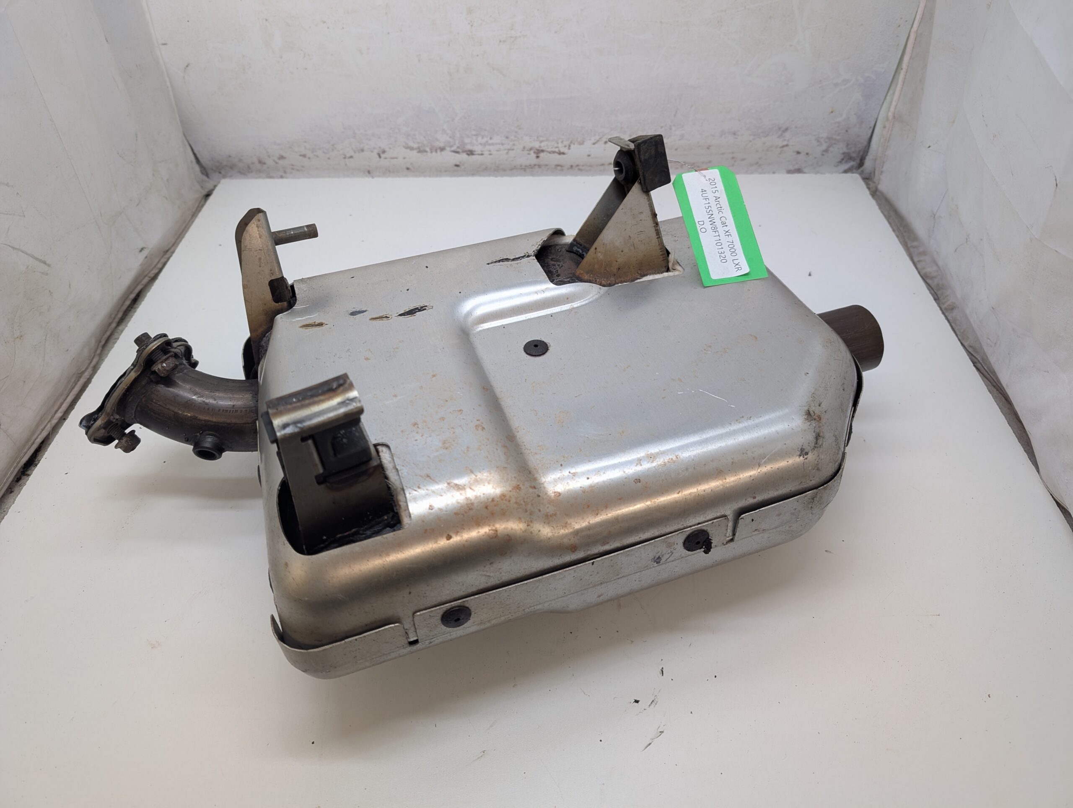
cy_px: 404
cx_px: 536
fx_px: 745
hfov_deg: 71.5
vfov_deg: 56.9
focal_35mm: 24
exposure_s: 1/26.3
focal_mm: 6.9
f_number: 1.68
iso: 22
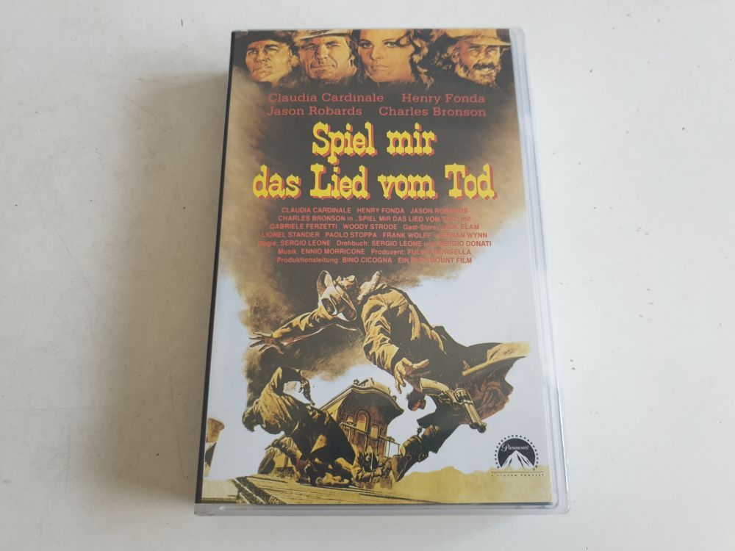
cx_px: 368
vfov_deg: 53.1
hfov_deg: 67.3
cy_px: 276
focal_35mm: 26
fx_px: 552
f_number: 1.5
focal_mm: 4.3
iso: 50
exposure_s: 1/50
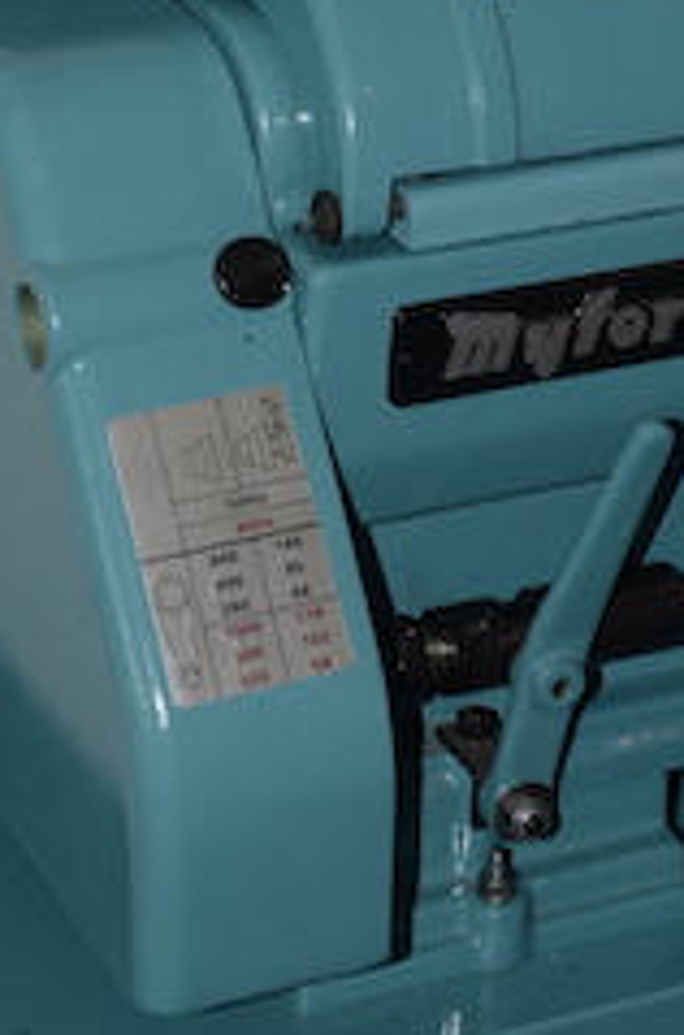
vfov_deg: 15.9
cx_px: 338
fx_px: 3669
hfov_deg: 10.7
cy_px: 173
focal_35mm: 128
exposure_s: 1/60
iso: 800
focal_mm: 50
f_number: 14
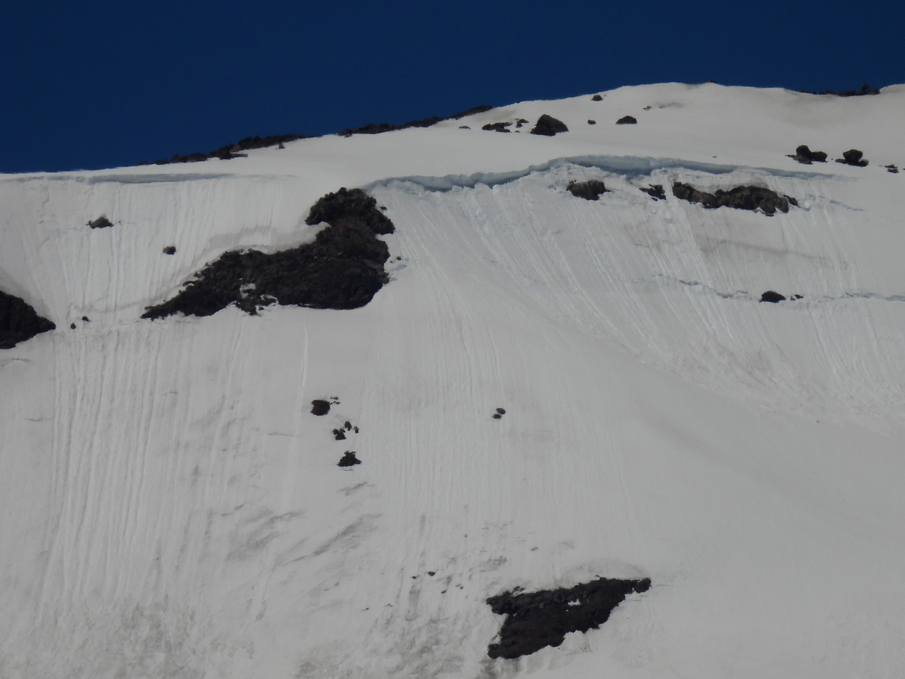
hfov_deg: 1.8
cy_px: 340
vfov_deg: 1.4
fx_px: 28758
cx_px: 452
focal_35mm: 1100
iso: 100
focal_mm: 196
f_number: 8
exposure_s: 1/2000
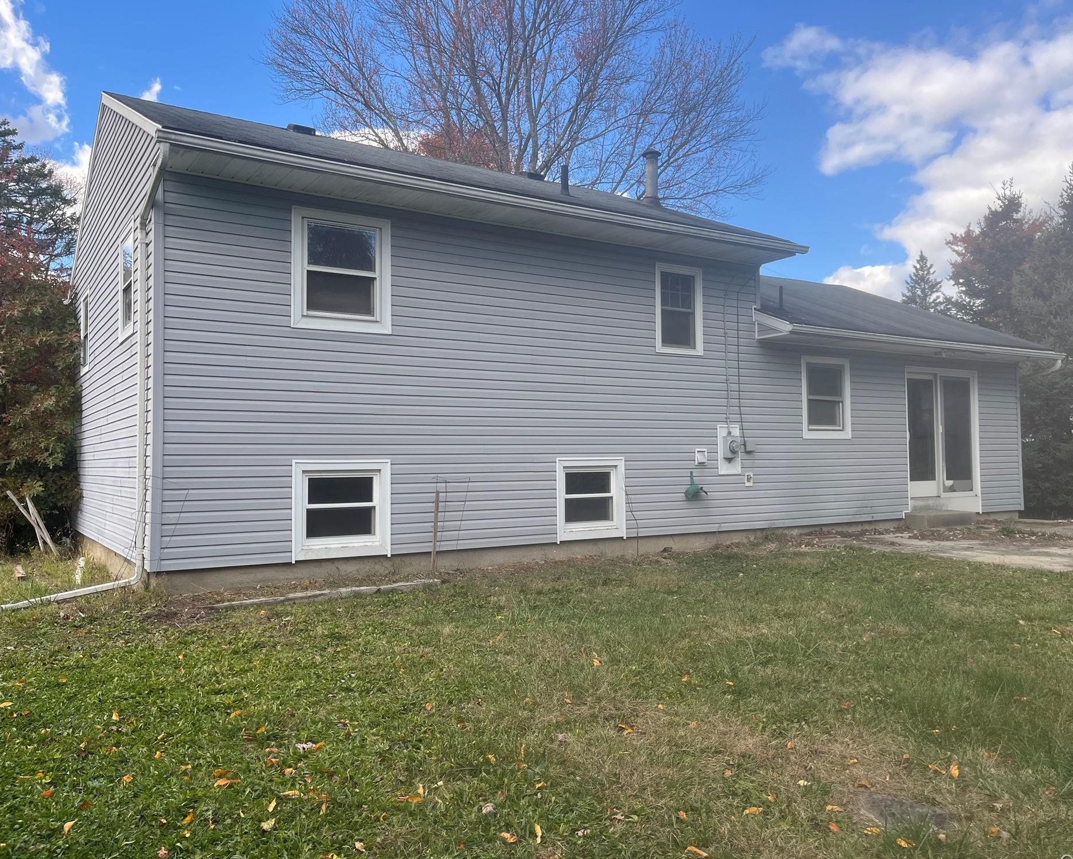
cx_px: 586
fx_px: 889
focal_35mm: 28
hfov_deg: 62.1
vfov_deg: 51.5
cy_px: 431
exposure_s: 1/878
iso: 50
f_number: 1.6
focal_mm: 5.1
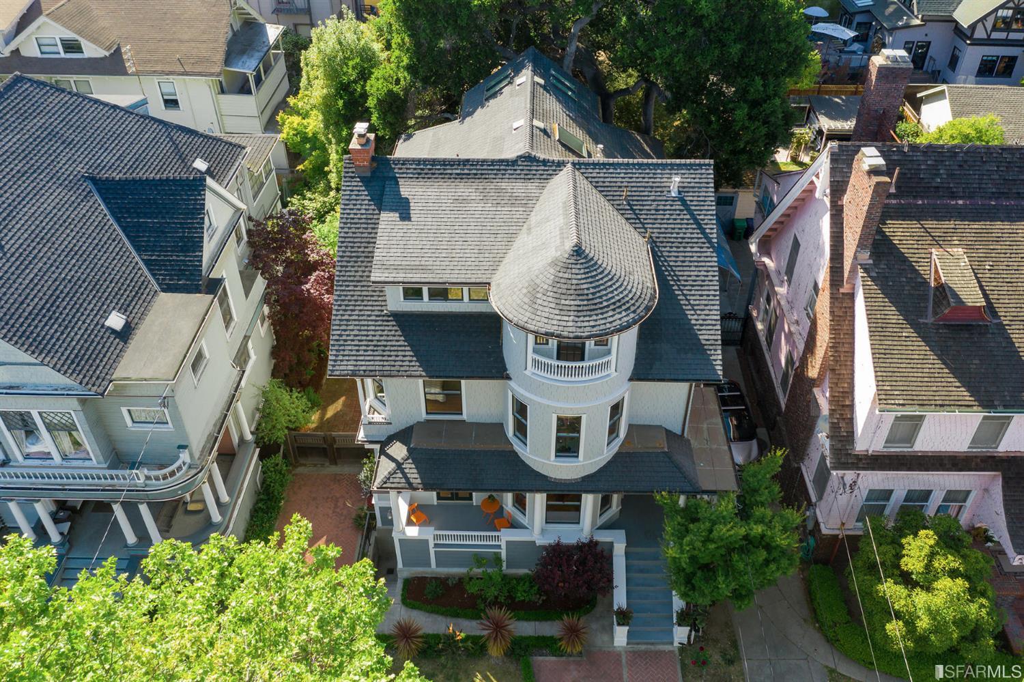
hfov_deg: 65.5
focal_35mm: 28
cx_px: 512
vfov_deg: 46.4
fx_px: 796
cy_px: 341
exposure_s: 1/160
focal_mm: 10.26
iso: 100
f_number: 4.5
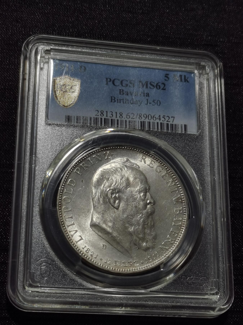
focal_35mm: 75
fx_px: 702
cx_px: 122
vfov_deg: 26.0
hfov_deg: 19.6
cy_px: 162
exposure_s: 1/213
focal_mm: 5.58
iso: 50
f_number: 1.8
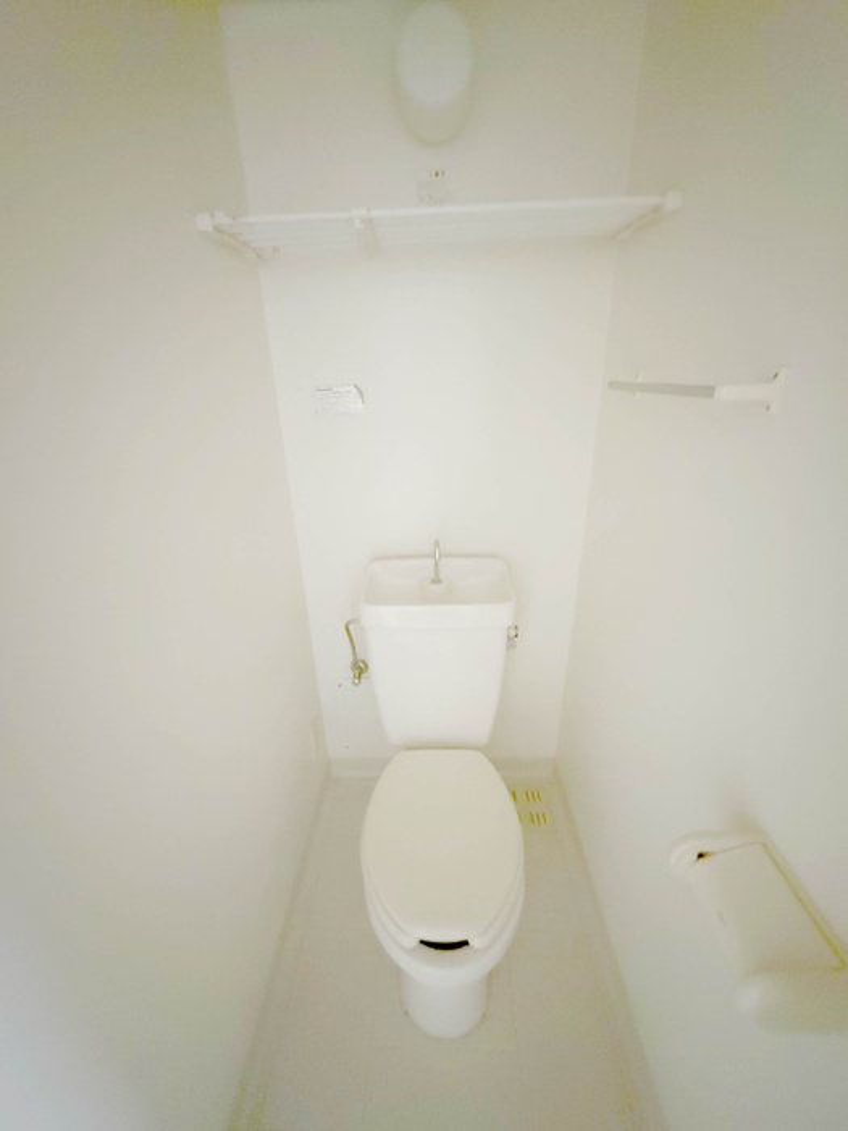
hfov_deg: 85.7
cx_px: 424
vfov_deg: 102.1
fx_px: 457
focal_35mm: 14
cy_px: 566
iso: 1600
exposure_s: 1/30
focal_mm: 2.22
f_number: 2.2
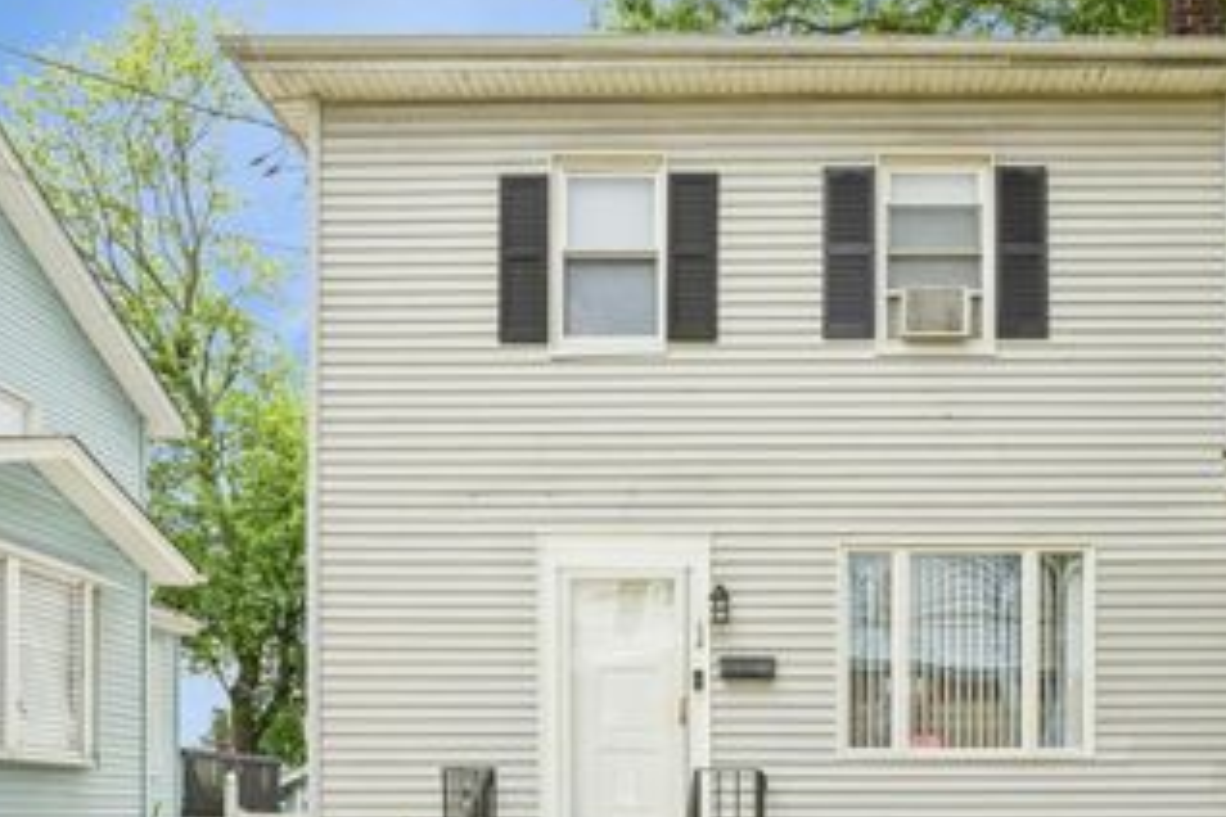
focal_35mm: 33
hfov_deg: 55.4
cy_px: 518
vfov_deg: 39.7
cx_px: 867
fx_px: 1124
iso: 160
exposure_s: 1/200
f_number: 8
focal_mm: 21
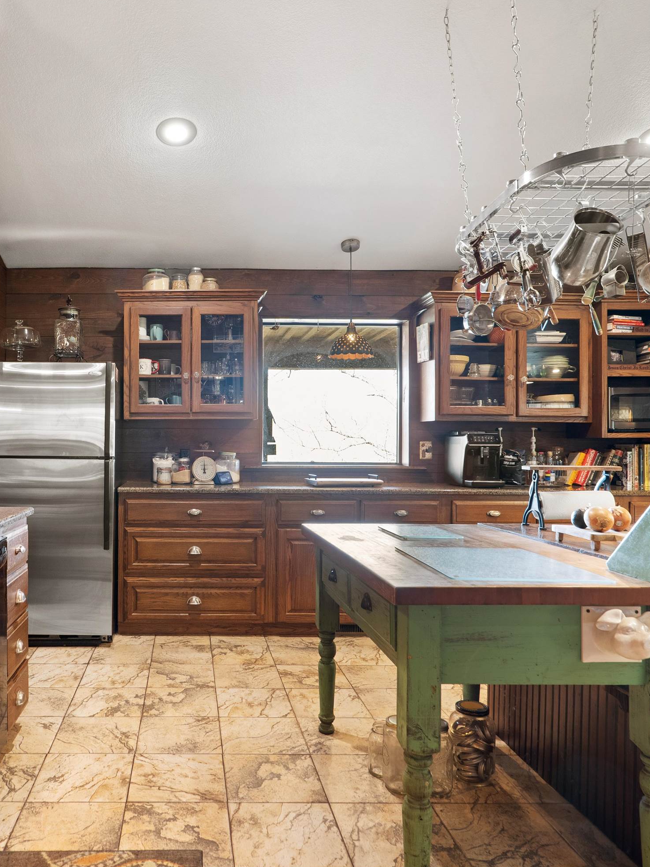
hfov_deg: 54.0
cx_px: 155
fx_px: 601
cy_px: 426
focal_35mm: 24
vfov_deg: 71.6
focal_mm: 16
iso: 1250
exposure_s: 1/3
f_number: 6.3
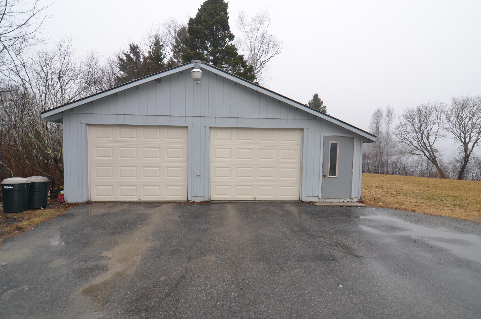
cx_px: 240
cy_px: 160
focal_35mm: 20
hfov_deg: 85.5
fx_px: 260
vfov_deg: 63.0
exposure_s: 1/250
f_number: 4.5
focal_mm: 13
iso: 100
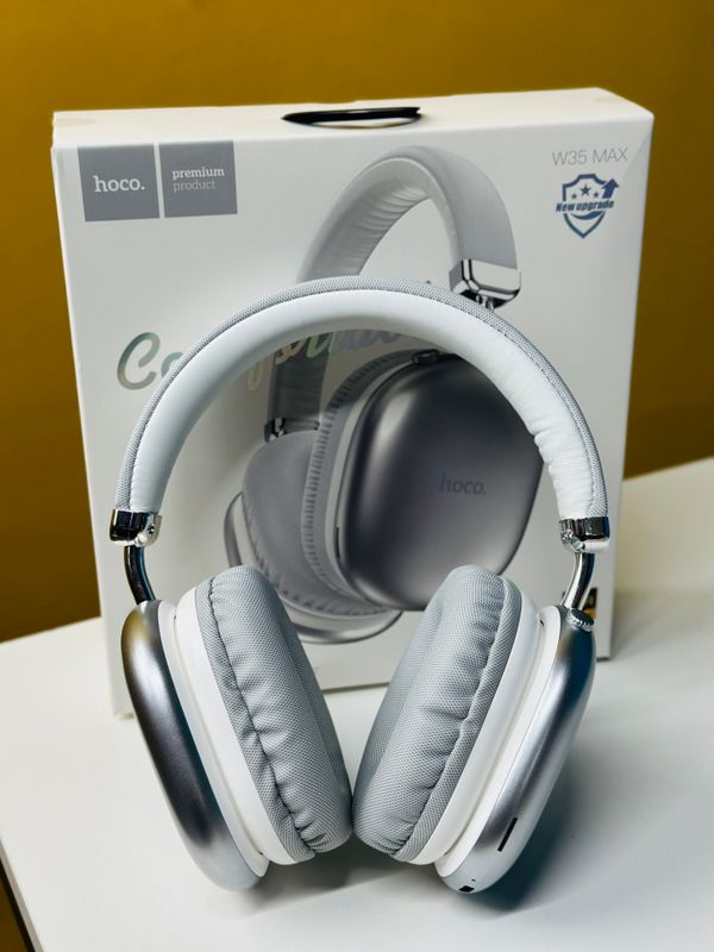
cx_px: 357
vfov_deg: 39.7
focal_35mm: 48
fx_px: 1320
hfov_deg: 30.3
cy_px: 476
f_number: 1.78
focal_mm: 6.86
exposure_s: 1/100
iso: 80
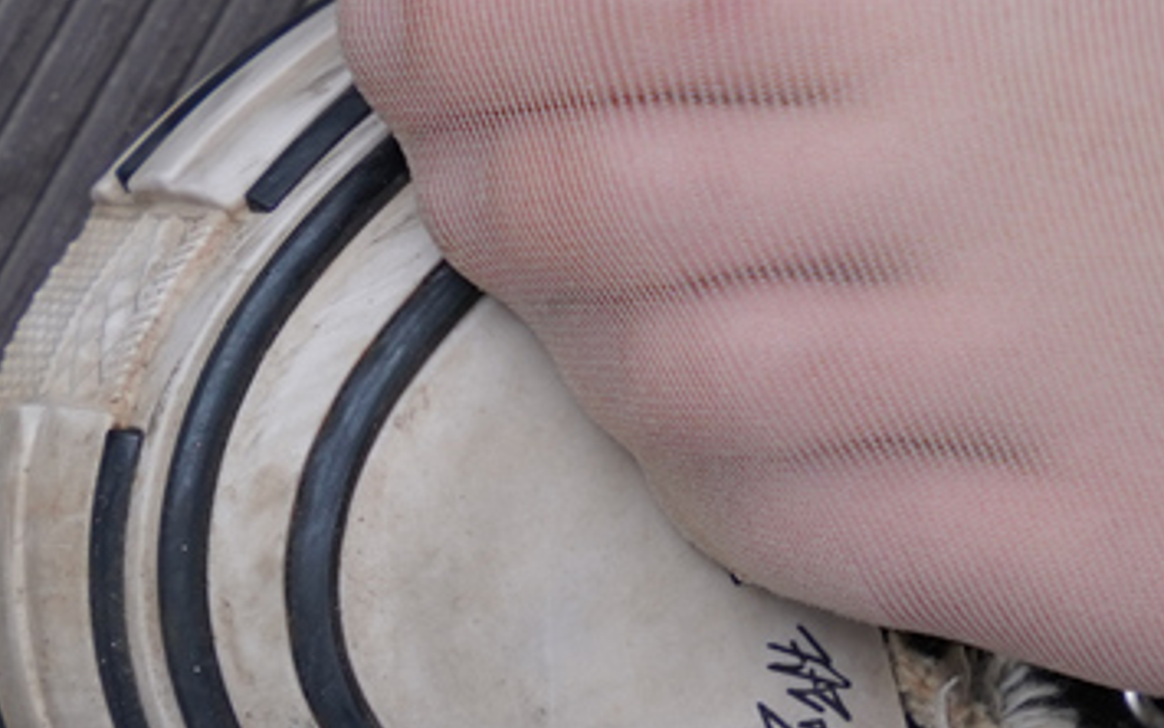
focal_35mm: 402
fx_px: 12755
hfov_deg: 5.2
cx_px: 2017
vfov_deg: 3.3
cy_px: -308
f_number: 4
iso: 320
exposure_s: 1/400
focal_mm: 70
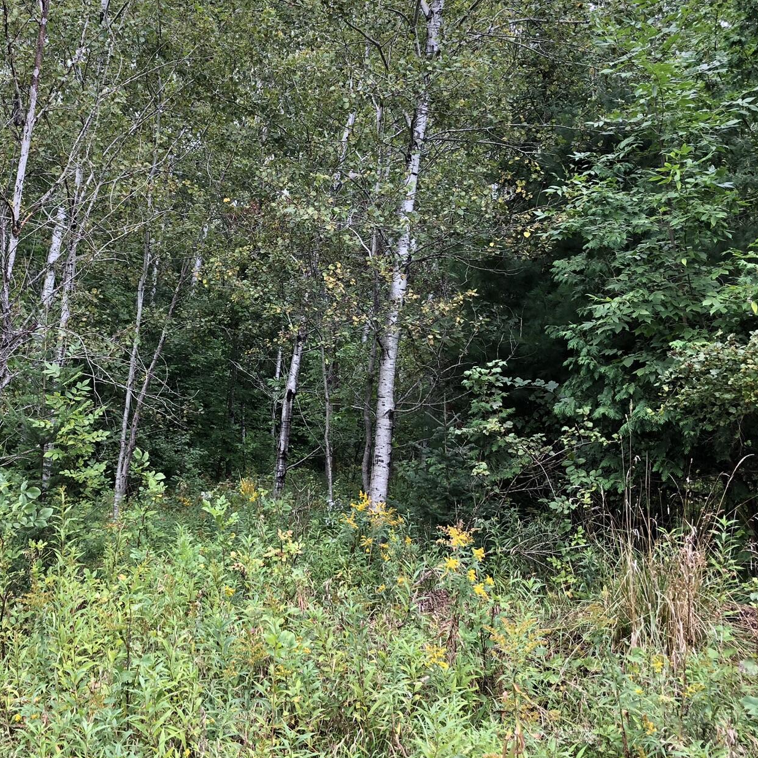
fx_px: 1016
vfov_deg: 40.7
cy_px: 300
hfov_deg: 40.2
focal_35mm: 41
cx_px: 224
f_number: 1.8
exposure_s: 1/120
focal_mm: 3.99
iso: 40
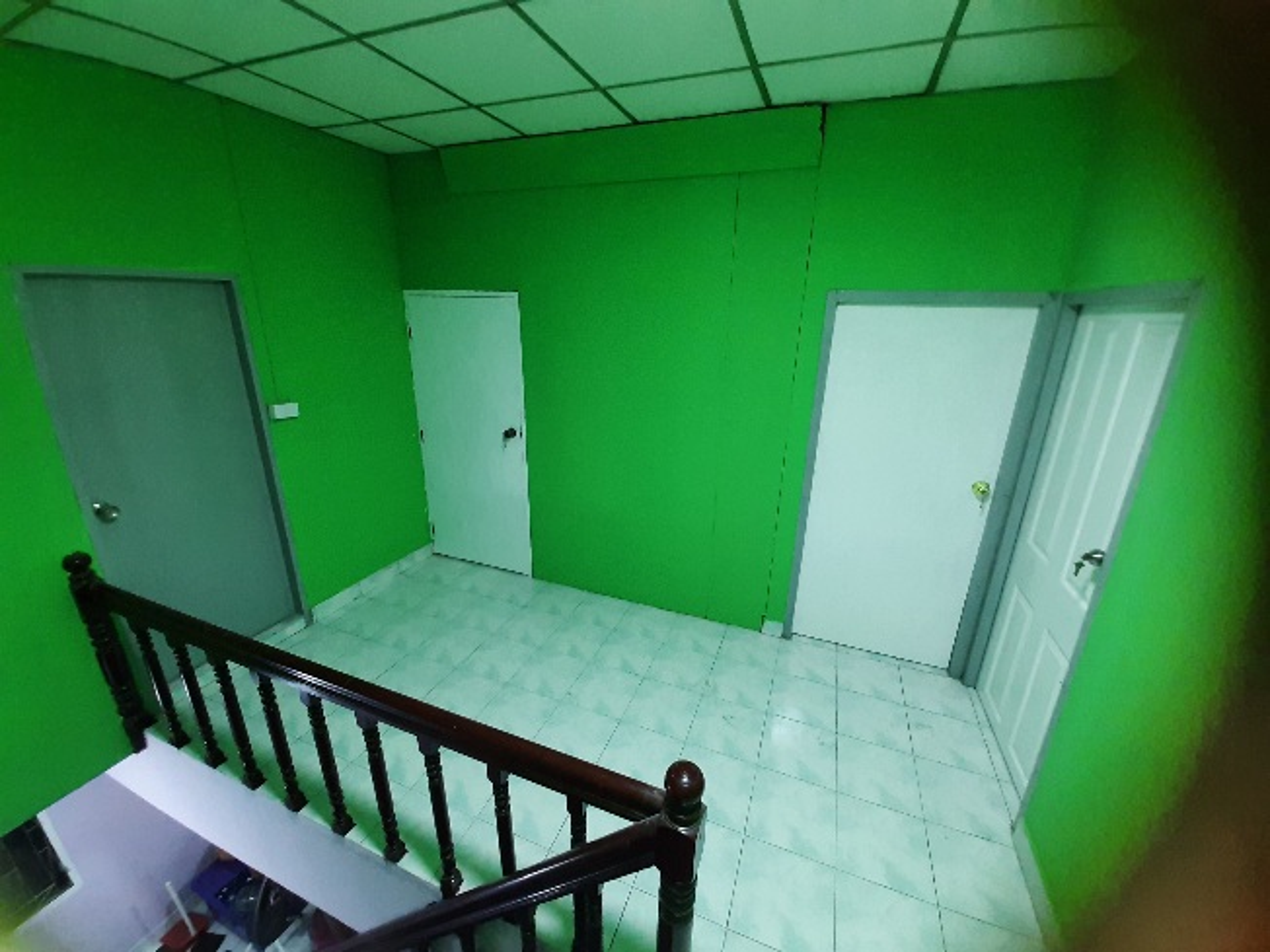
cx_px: 635
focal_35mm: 13
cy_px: 476
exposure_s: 1/33
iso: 200
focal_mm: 1.42
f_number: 2.2
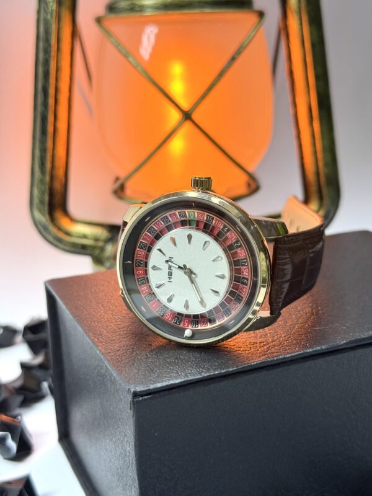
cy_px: 248
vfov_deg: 39.7
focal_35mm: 48
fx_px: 688
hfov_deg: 30.3
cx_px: 186
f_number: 1.78
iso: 50
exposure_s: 1/143
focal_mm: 6.76
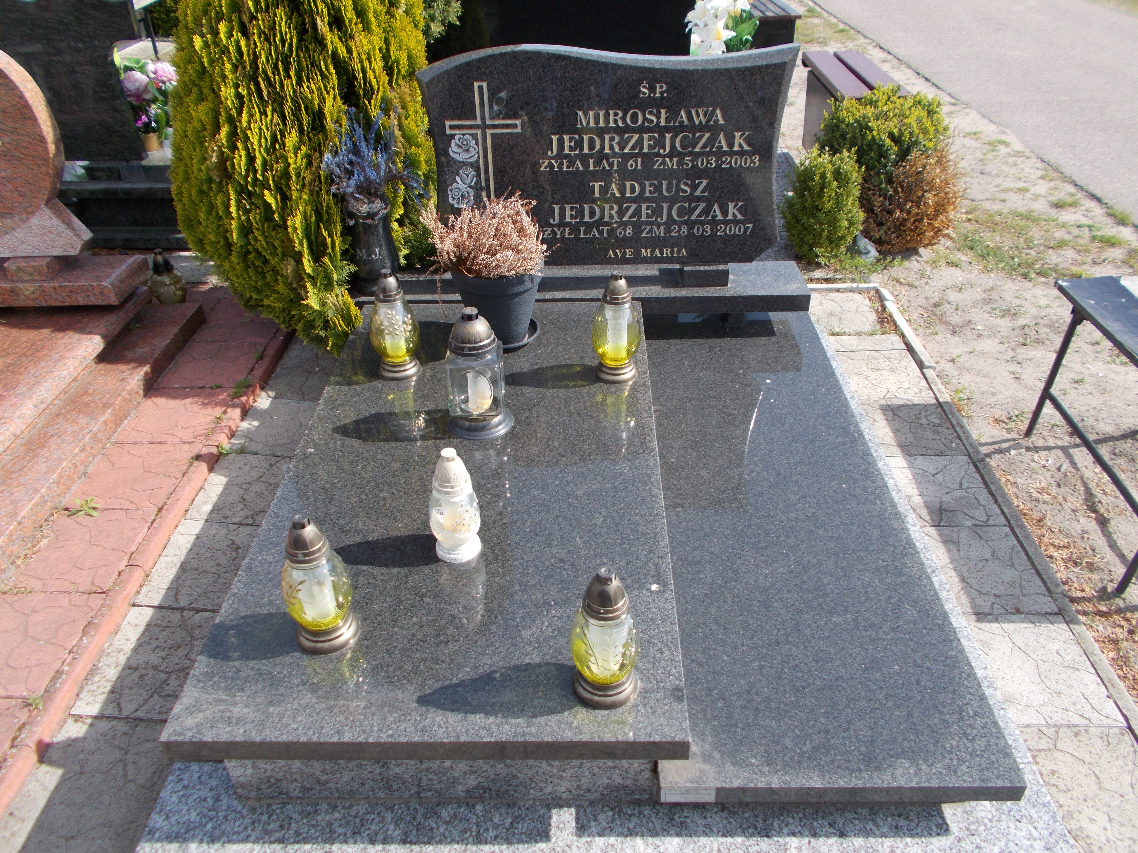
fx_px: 855
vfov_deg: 53.1
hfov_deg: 67.3
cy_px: 426
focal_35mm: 26
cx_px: 569
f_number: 3.2
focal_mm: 4.6
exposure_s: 1/500
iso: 80
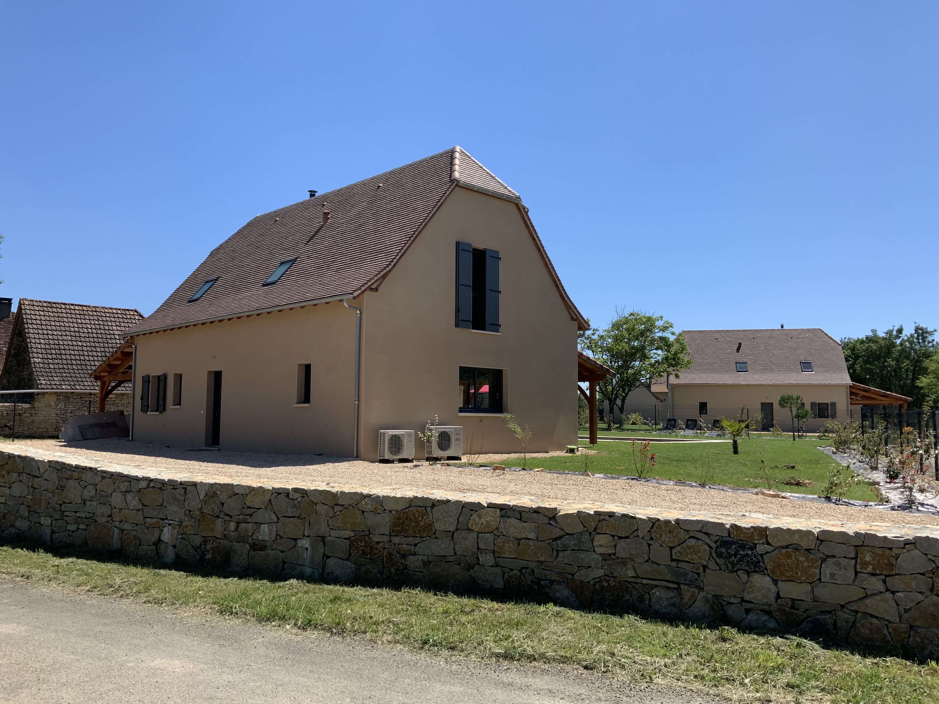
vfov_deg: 48.2
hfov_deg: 61.7
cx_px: 470
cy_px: 352
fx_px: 787
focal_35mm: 29
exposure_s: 1/1984
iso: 16
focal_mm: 3
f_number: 1.8
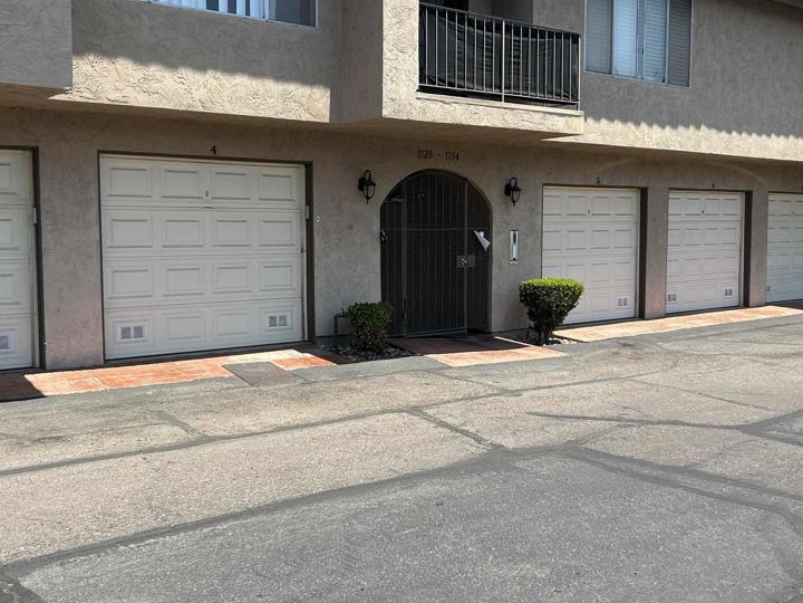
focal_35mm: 37
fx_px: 858
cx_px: 429
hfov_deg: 50.1
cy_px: 281
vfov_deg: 38.6
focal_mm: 5.7
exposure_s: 1/2695
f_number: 1.5
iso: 50
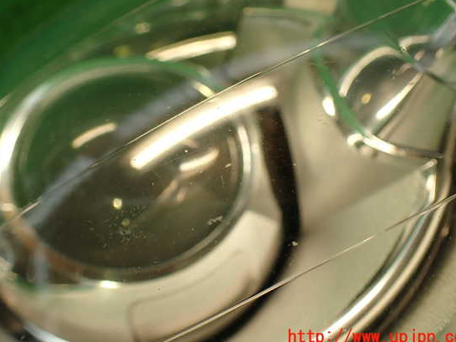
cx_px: 226
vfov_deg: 42.9
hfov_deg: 55.3
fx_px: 435
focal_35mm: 33
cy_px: 160
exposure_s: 1/60
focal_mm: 5.4
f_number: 2.3
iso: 160
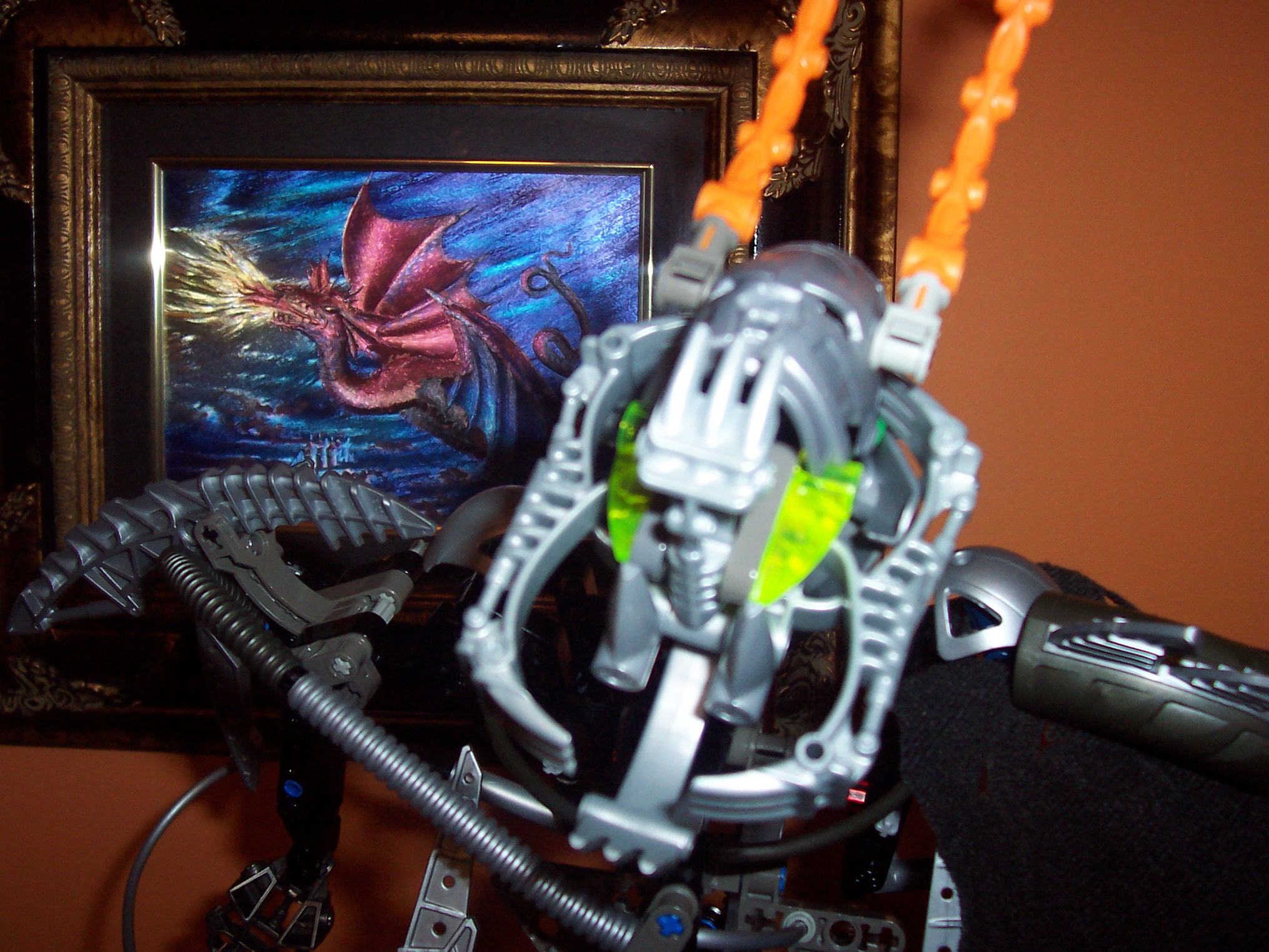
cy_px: 476
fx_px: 1356
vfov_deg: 38.7
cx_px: 634
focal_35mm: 37
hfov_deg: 50.1
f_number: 2.8
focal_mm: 5.6
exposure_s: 1/60
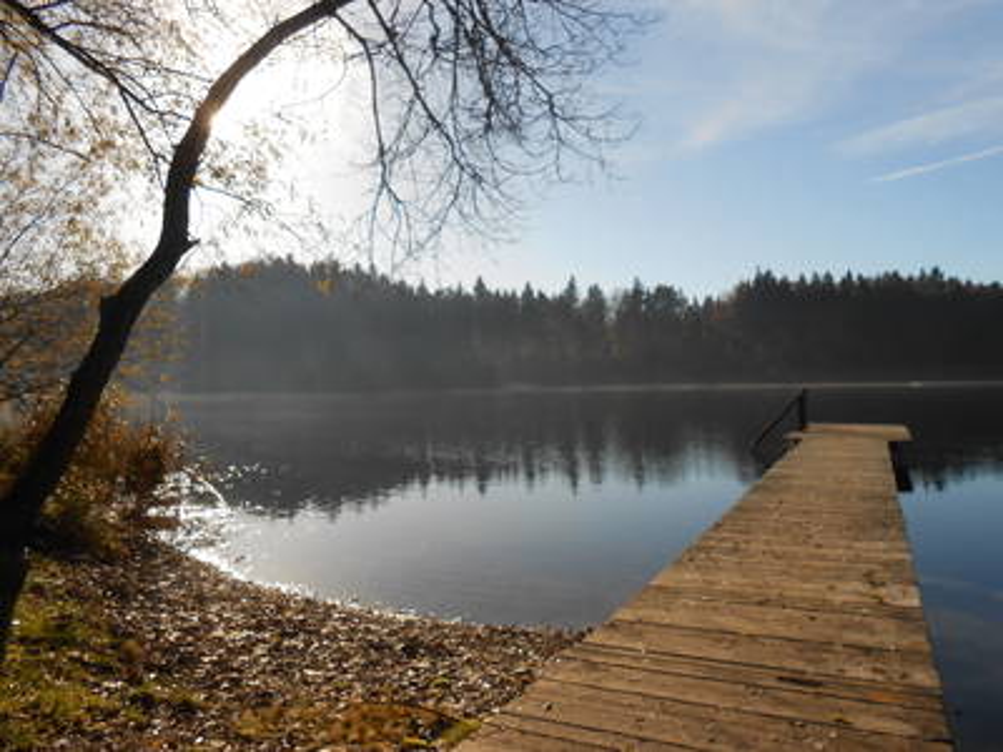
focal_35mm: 26
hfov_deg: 67.3
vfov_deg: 53.1
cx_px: 502
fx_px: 753
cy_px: 376
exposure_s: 1/1000
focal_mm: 4.6
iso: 80
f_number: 3.5
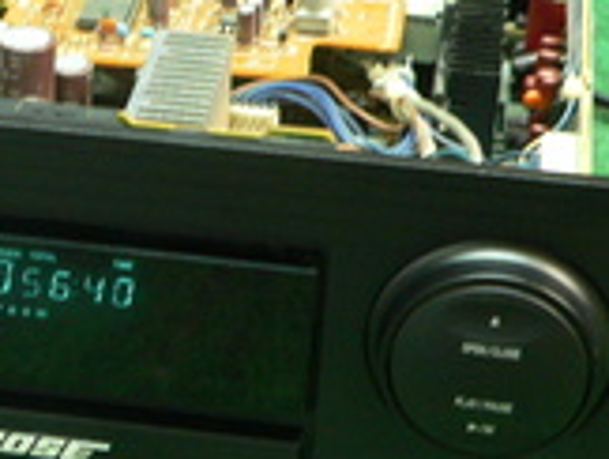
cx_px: 71
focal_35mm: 129
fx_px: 2273
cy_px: 277
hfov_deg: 15.1
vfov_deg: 11.5
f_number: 2.8
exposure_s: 1/4
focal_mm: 9.2
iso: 200
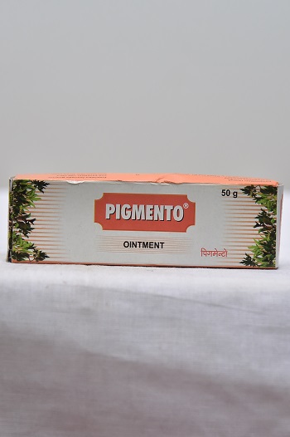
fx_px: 1149
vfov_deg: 21.5
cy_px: 218
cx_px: 145
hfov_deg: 14.4
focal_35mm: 95
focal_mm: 95
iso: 1600
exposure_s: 1/125
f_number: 4
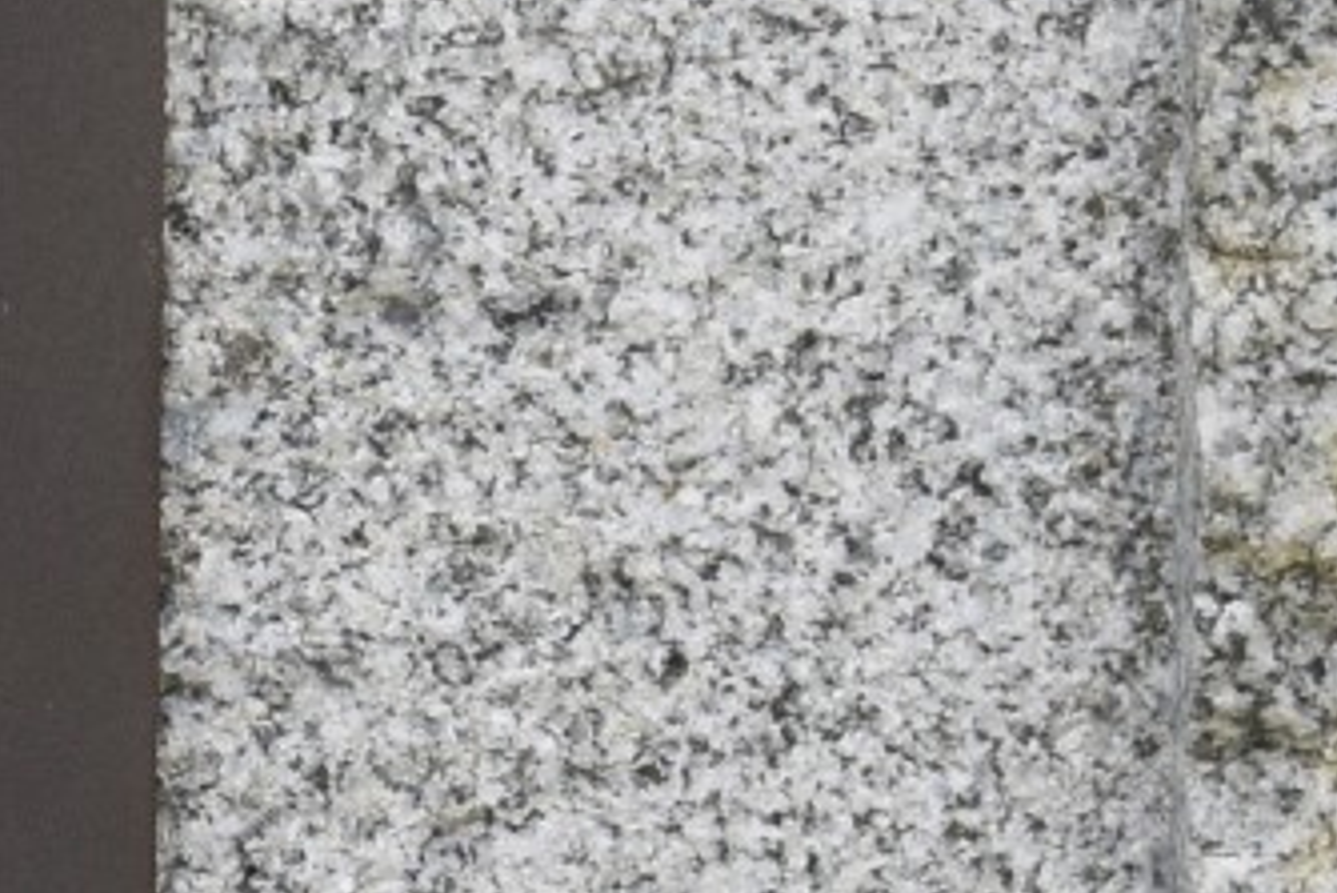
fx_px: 22951
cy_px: -503
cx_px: -2342
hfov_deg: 3.3
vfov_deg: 2.2
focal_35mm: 618
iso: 360
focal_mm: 55
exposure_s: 1/250
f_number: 8
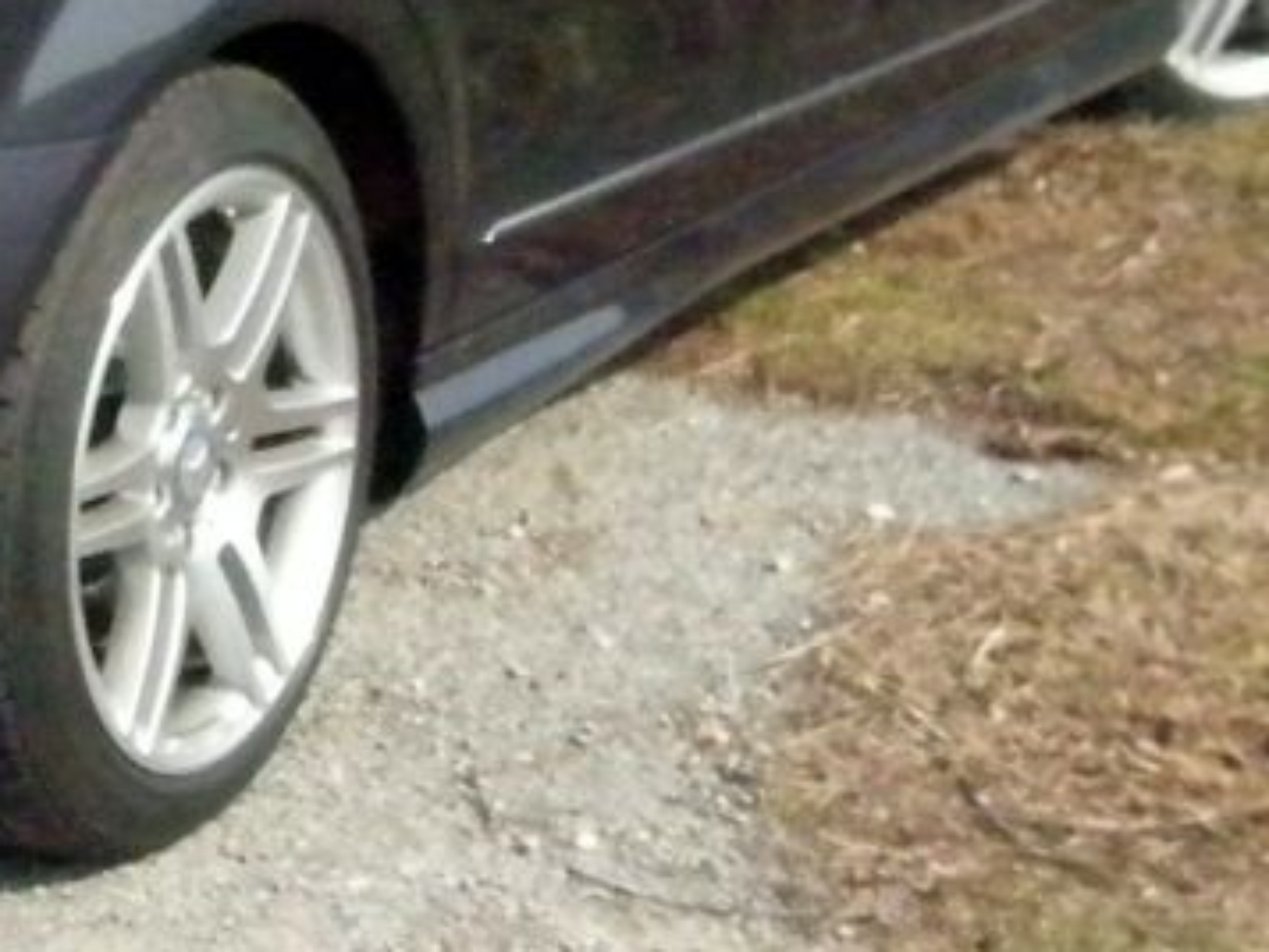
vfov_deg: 9.9
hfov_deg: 13.1
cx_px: -217
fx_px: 5391
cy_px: -226
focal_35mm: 147
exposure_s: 1/1500
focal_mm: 5.7
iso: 800
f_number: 5.7
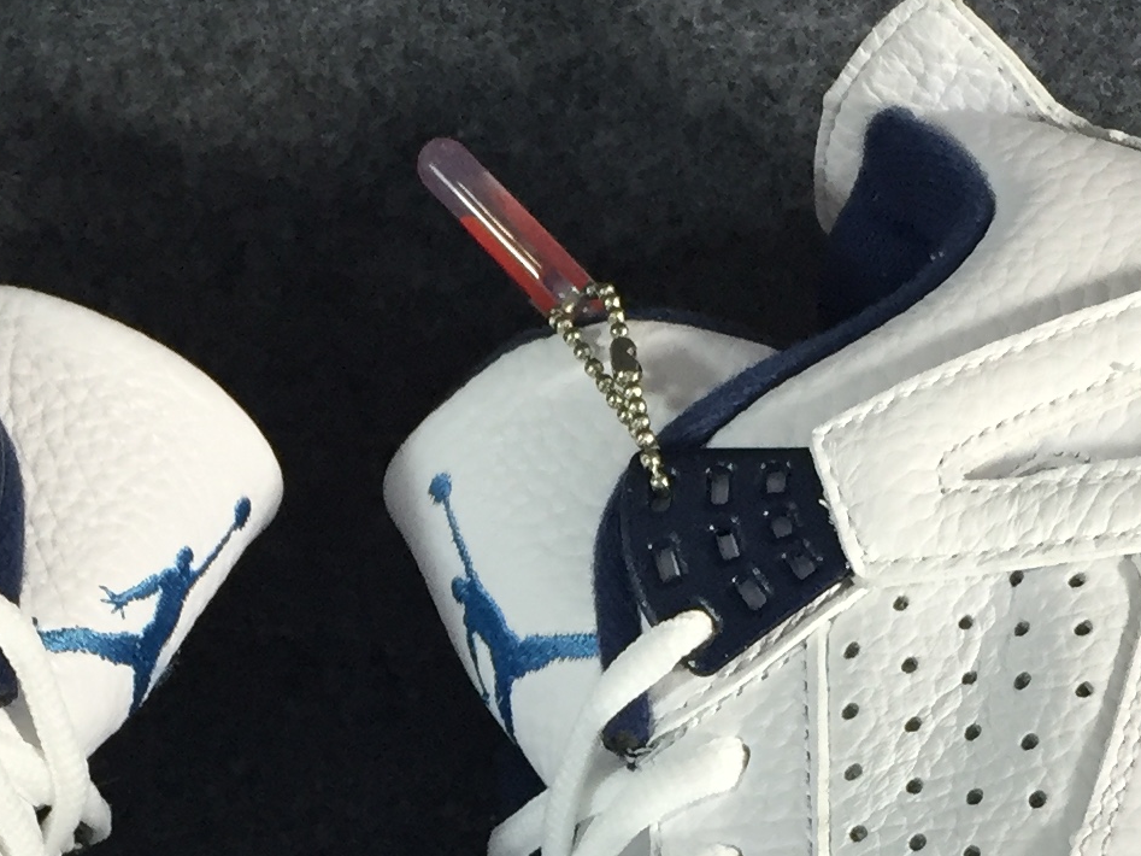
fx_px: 3296
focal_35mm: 100
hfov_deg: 19.5
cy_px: 1086
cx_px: 329
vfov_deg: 14.2
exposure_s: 1/33
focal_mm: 4.15
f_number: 2.2
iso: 50
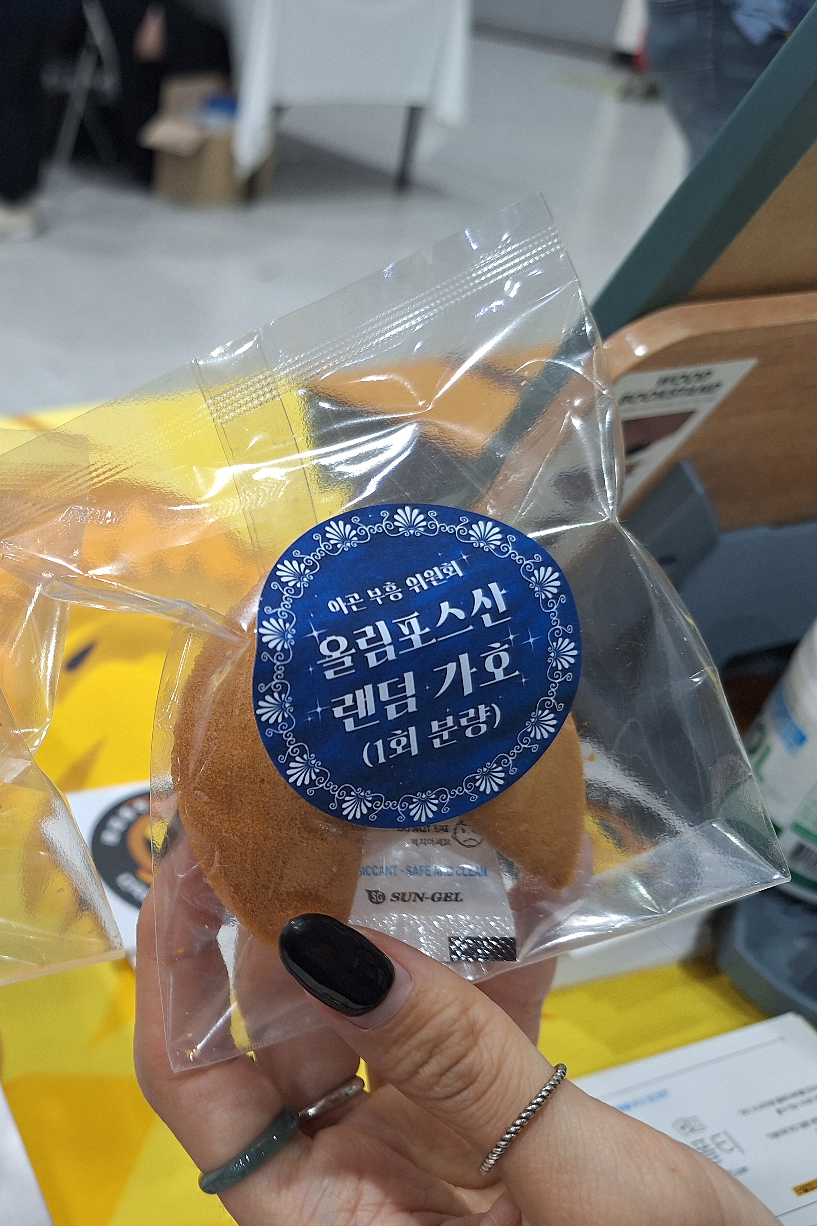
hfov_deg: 36.9
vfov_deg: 58.7
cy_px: 614
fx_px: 1089
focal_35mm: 32
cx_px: 2
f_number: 1.8
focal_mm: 5.54
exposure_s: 1/40
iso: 64
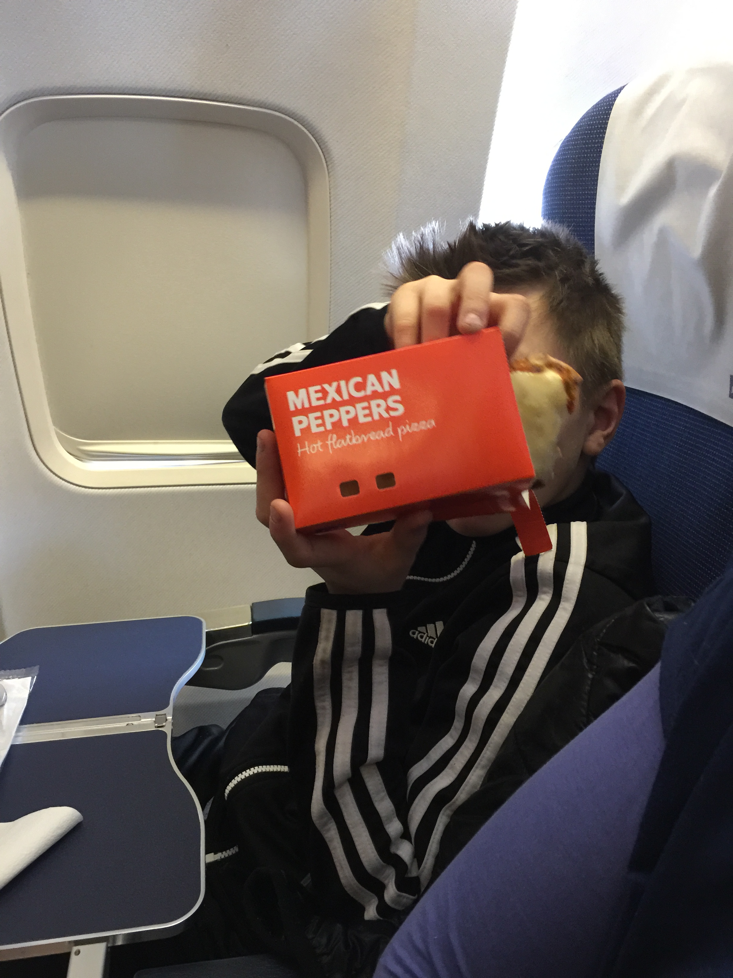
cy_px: 489
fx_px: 819
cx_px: 366
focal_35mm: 29
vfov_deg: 61.7
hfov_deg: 48.2
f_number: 2.2
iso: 125
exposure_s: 1/10
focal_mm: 4.15
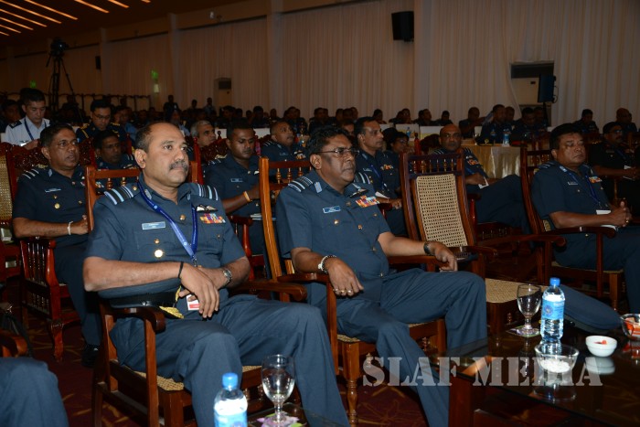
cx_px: 320
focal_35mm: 40
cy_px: 214
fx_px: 711
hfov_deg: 48.4
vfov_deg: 33.4
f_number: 6.3
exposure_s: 1/160
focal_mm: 40
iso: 1000
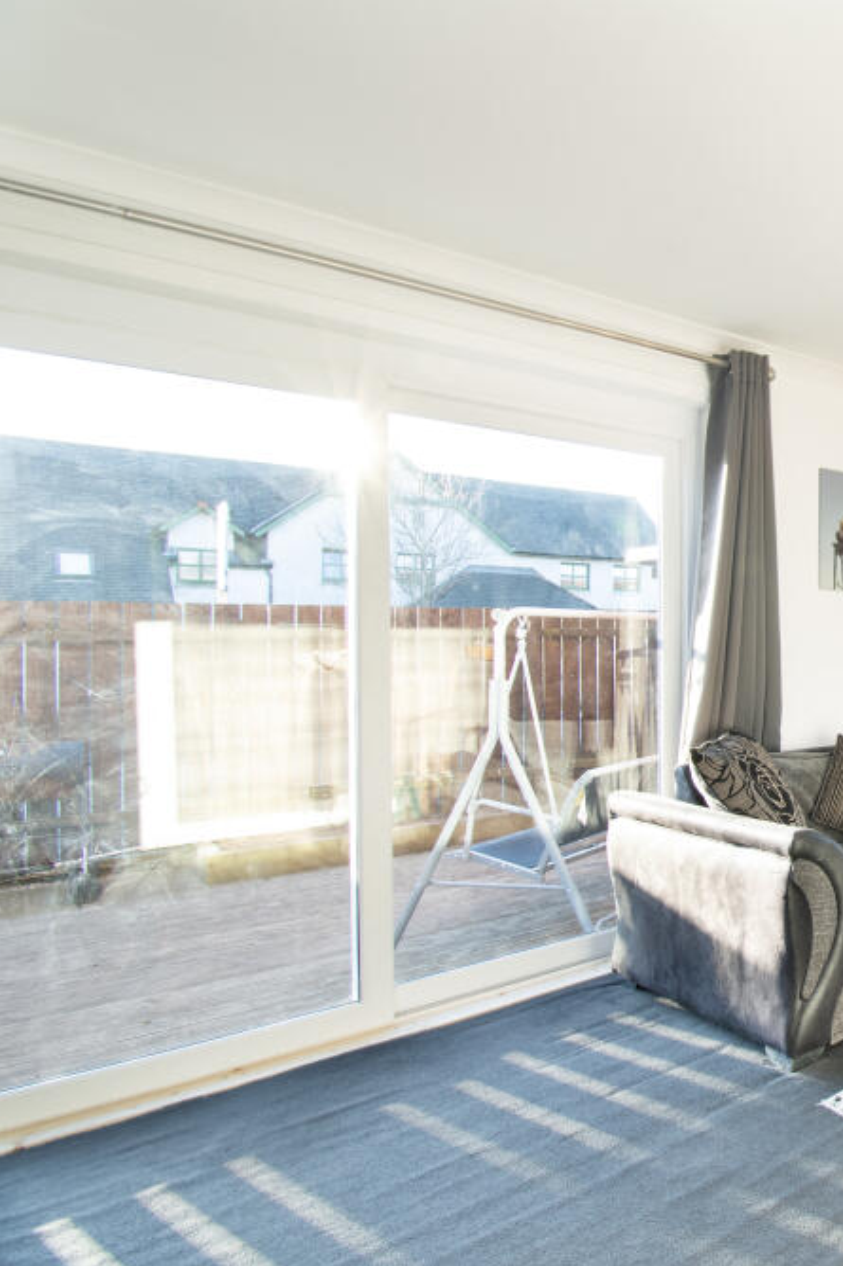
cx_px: 955
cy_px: 625
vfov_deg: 76.1
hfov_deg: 41.9
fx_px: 808
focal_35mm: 23
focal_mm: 10
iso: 320
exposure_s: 1/8
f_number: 8
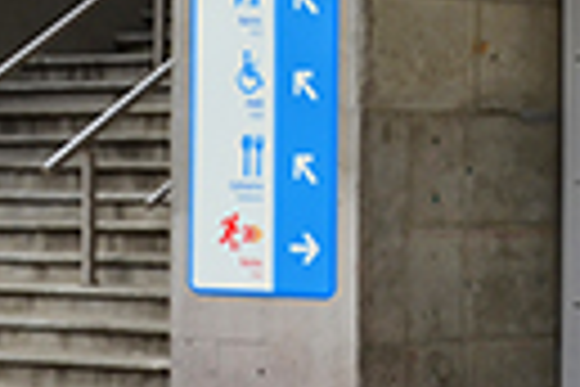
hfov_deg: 10.5
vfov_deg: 7.0
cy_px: -47
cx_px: 580
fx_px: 3141
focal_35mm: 195
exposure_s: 1/100
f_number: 11
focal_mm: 28
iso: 200
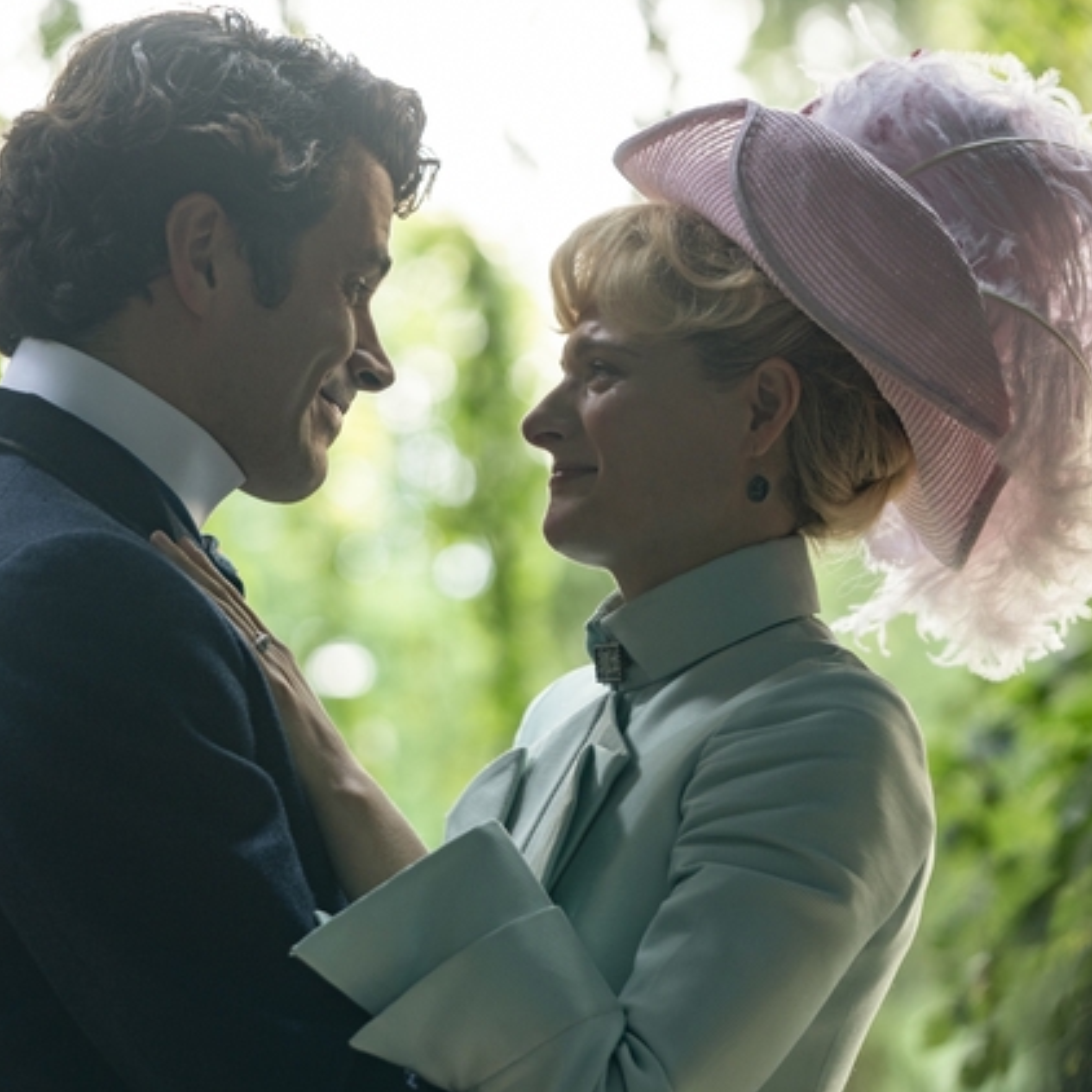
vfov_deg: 12.2
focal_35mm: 143
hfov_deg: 12.2
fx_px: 5104
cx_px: 466
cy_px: 542
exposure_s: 1/200
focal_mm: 111
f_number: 3.5
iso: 640
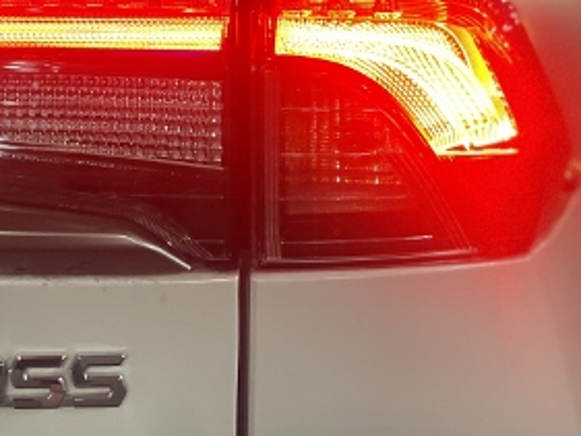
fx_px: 1024
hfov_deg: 31.1
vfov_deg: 23.1
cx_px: 147
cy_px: 7
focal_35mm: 61
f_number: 1.6
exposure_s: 1/50
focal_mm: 4.2
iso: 320
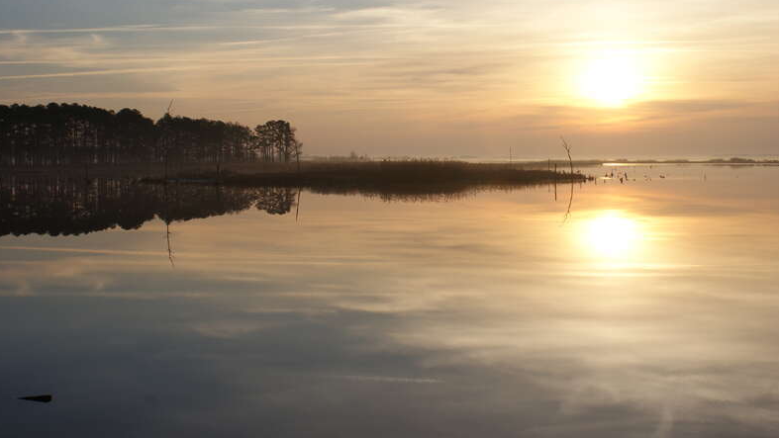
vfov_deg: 24.9
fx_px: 992
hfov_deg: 42.9
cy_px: 182
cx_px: 390
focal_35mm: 48
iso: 100
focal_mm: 30
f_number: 13
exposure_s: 1/125
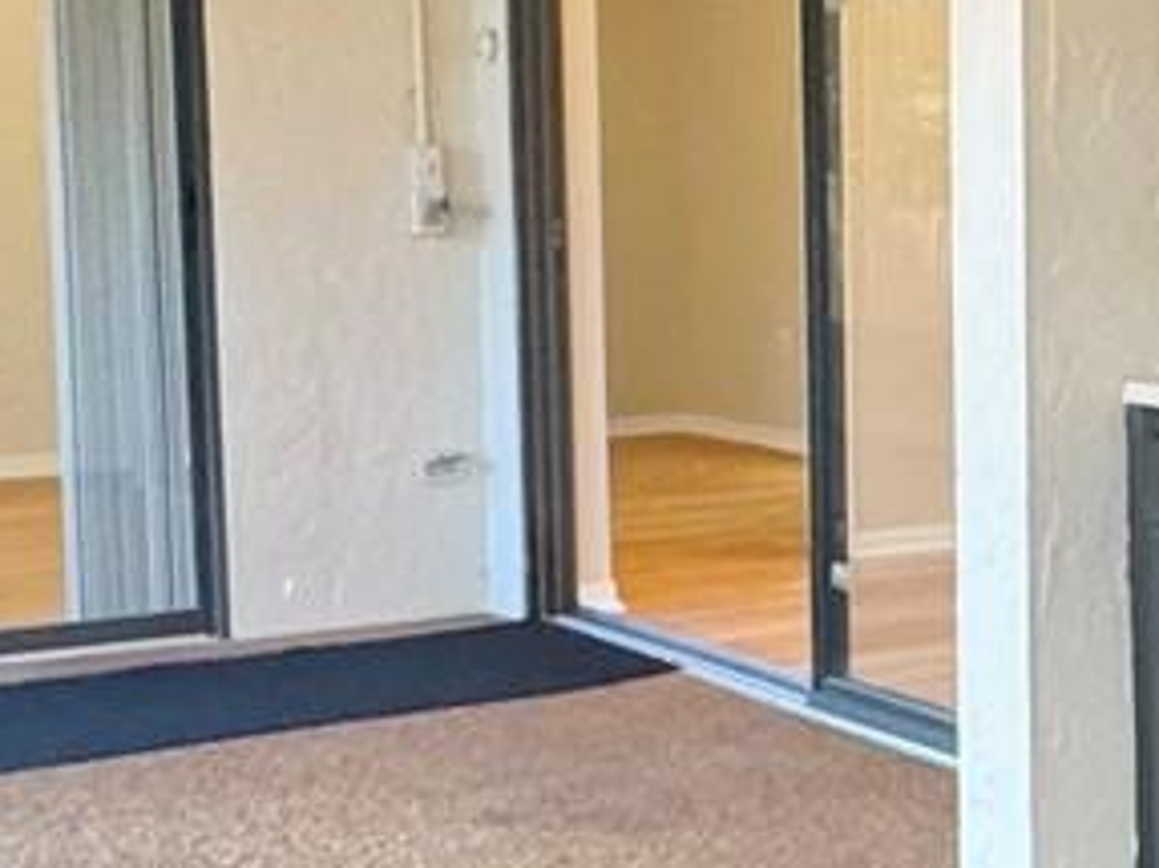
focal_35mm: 78
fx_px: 2610
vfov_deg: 18.9
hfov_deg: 22.4
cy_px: 412
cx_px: 1510
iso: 500
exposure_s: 1/60
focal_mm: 2.22
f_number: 2.2
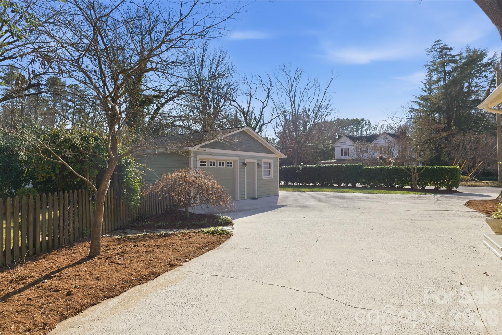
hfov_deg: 84.0
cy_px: 168
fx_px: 279
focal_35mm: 20
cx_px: 251
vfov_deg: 61.9
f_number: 7.1
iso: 100
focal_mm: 20
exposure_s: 1/200
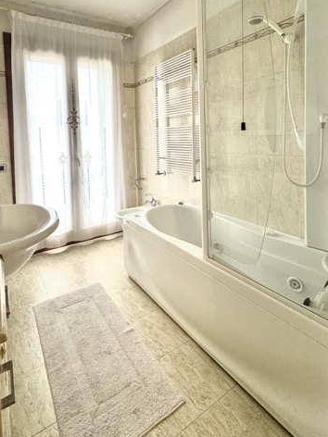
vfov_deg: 82.3
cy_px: 152
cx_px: 135
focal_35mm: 19
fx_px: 240
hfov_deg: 68.2
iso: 200
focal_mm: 2.22
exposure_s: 1/50
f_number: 2.2
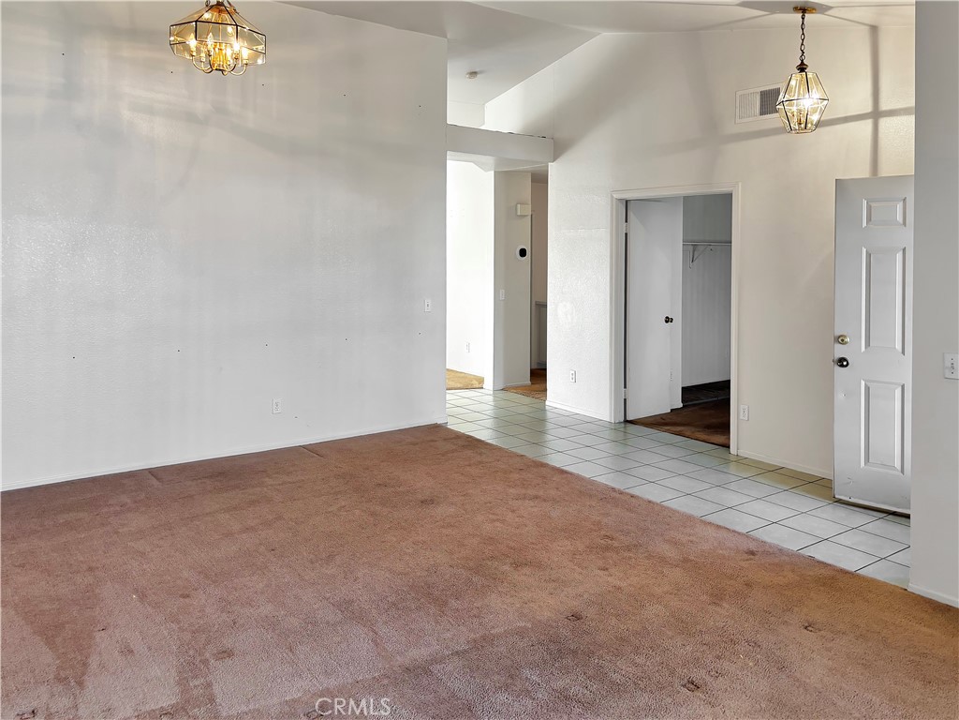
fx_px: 720
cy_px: 360
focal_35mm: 26
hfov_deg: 67.3
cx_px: 480
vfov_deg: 53.1
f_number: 1.6
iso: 80
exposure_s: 1/60
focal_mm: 5.96
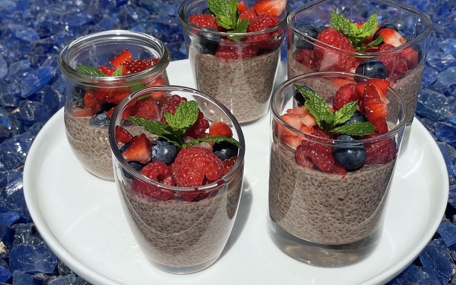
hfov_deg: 36.3
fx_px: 696
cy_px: 162
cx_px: 231
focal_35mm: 56
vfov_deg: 23.1
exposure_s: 1/4348
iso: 25
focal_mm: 6
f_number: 2
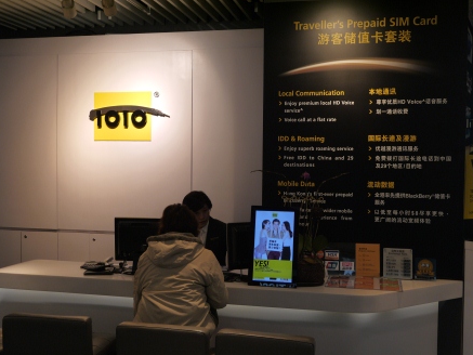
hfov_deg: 45.8
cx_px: 233
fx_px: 560
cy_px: 180
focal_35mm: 41
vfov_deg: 35.2
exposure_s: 1/80
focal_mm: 20
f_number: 4.5
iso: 160
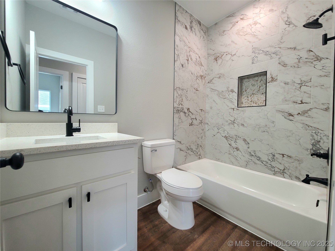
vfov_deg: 89.9
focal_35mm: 13
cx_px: 168
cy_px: 126
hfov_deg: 106.2
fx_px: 126
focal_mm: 2.2
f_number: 2.2
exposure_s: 1/60.2
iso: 125
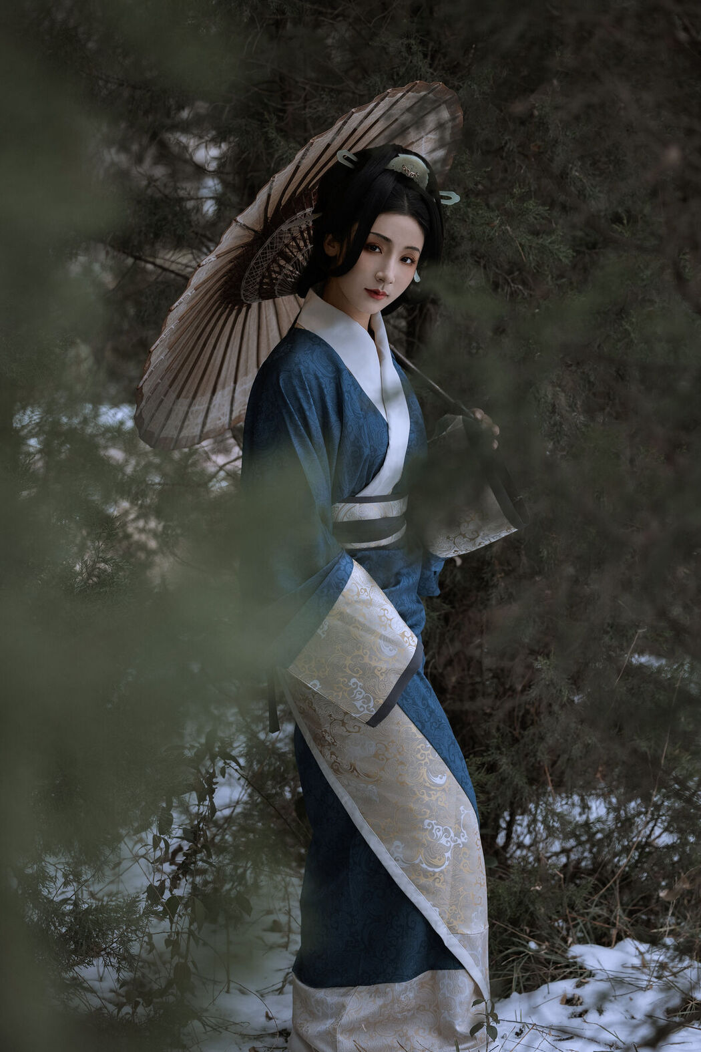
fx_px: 2366
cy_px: 526
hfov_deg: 16.9
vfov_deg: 25.1
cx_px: 350
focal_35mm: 81
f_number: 2.8
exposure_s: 1/160
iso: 100
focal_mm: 81
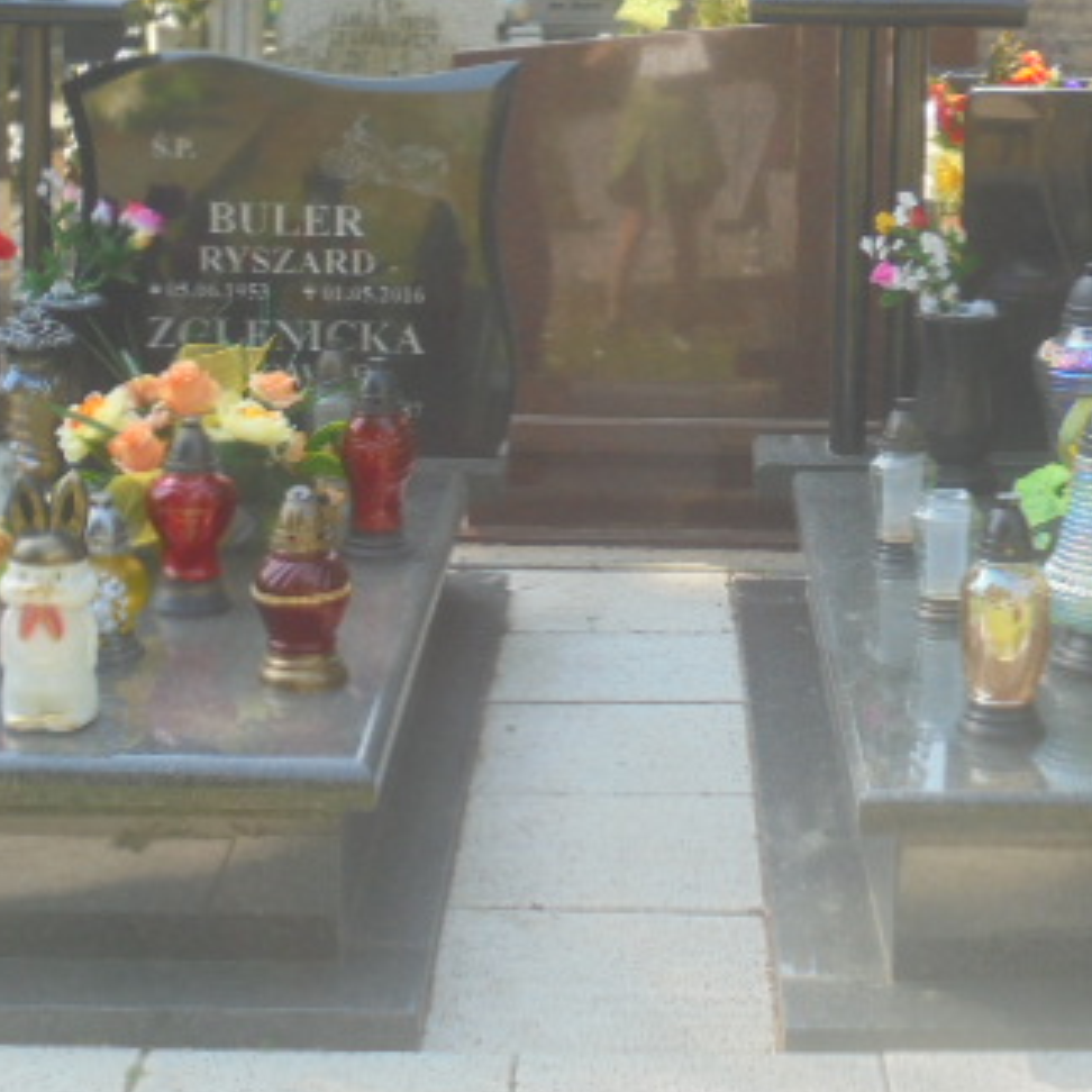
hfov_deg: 22.9
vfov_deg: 22.9
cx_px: 775
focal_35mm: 75
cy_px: 327
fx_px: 2677
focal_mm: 7.8
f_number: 4.5
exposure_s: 1/100
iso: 100
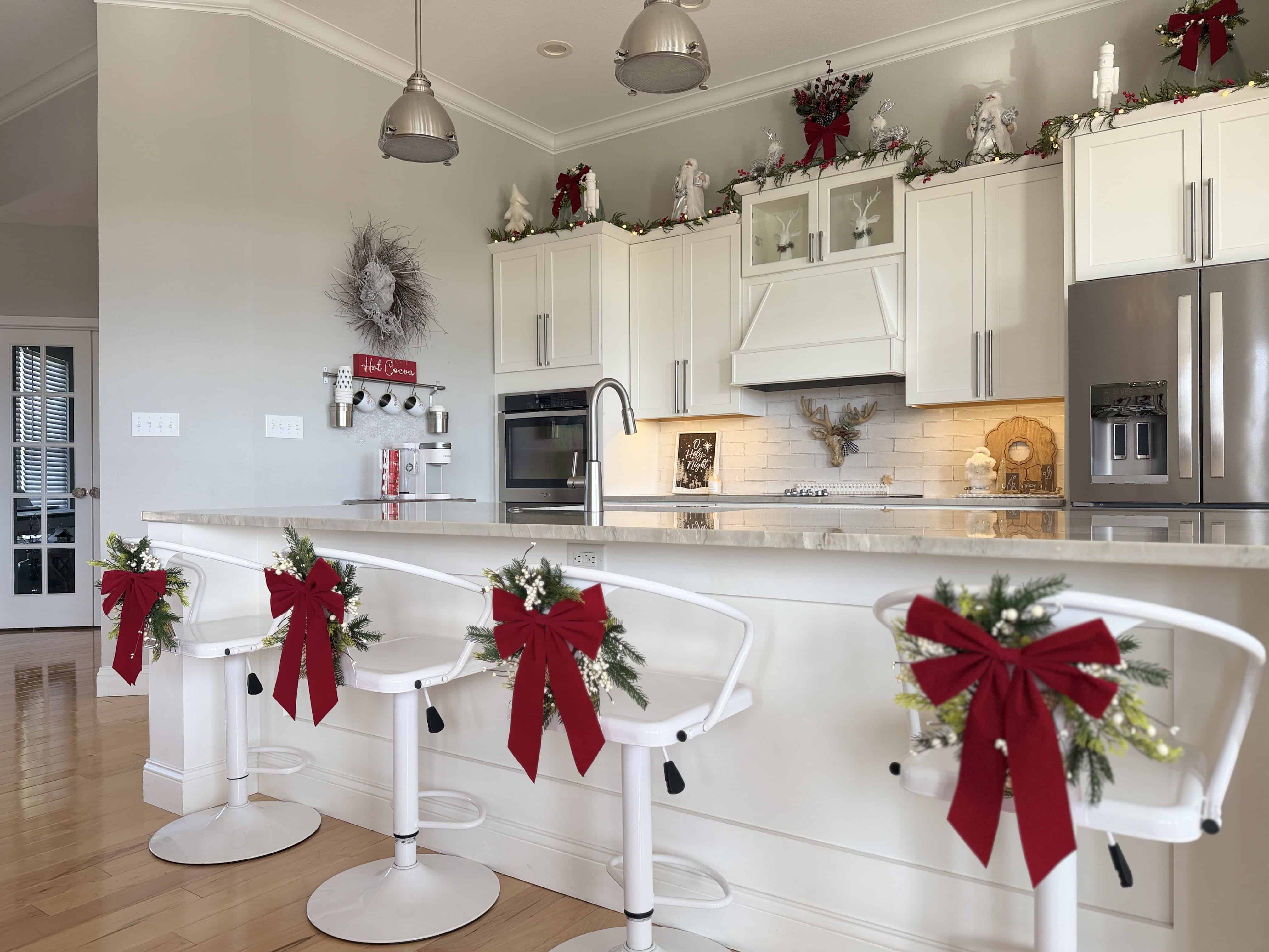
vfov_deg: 56.8
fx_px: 880
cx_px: 634
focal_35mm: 24
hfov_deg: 71.6
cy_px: 476
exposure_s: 1/121
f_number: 1.8
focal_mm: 6.8
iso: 80
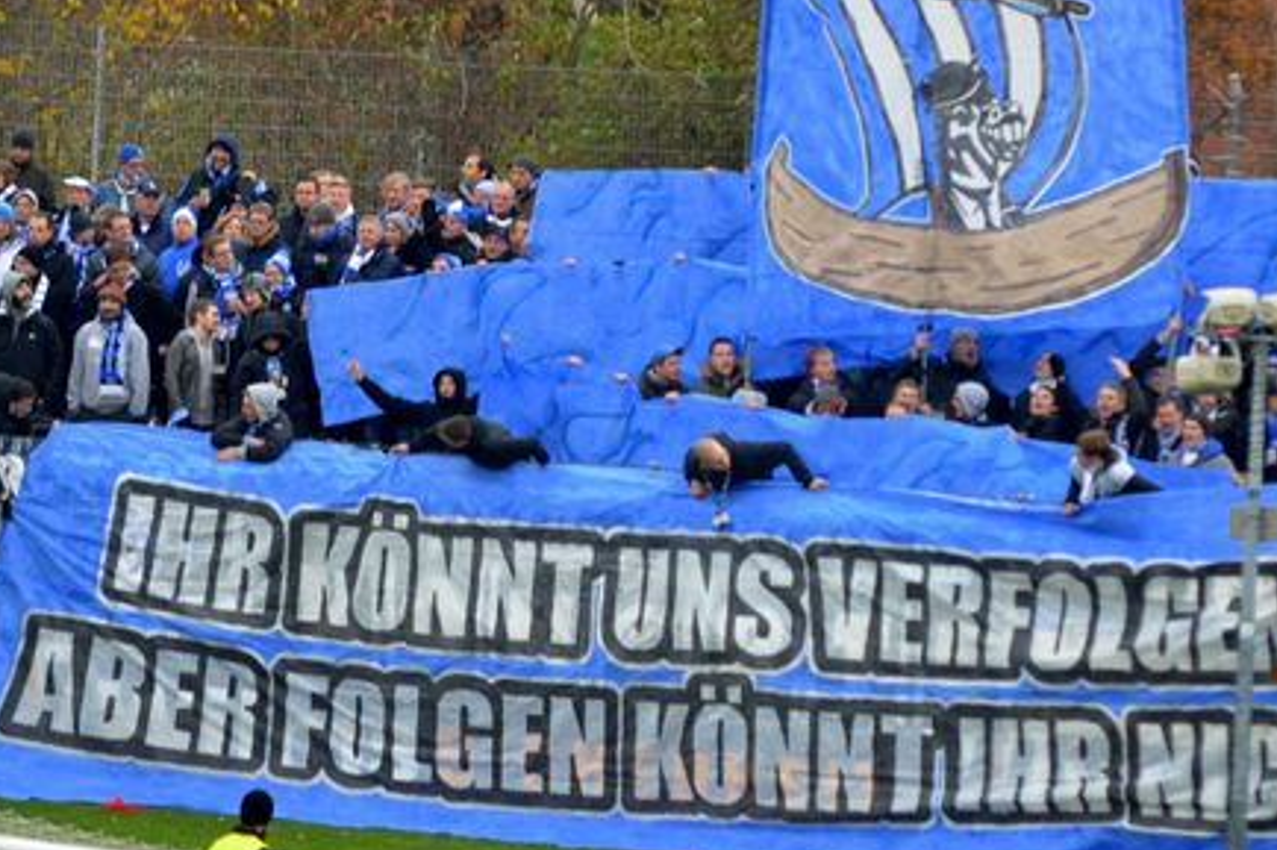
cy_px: 391
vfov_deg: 3.5
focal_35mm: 394
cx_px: 774
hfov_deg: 5.2
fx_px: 13970
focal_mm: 200
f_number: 2.8
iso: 800
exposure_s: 1/640
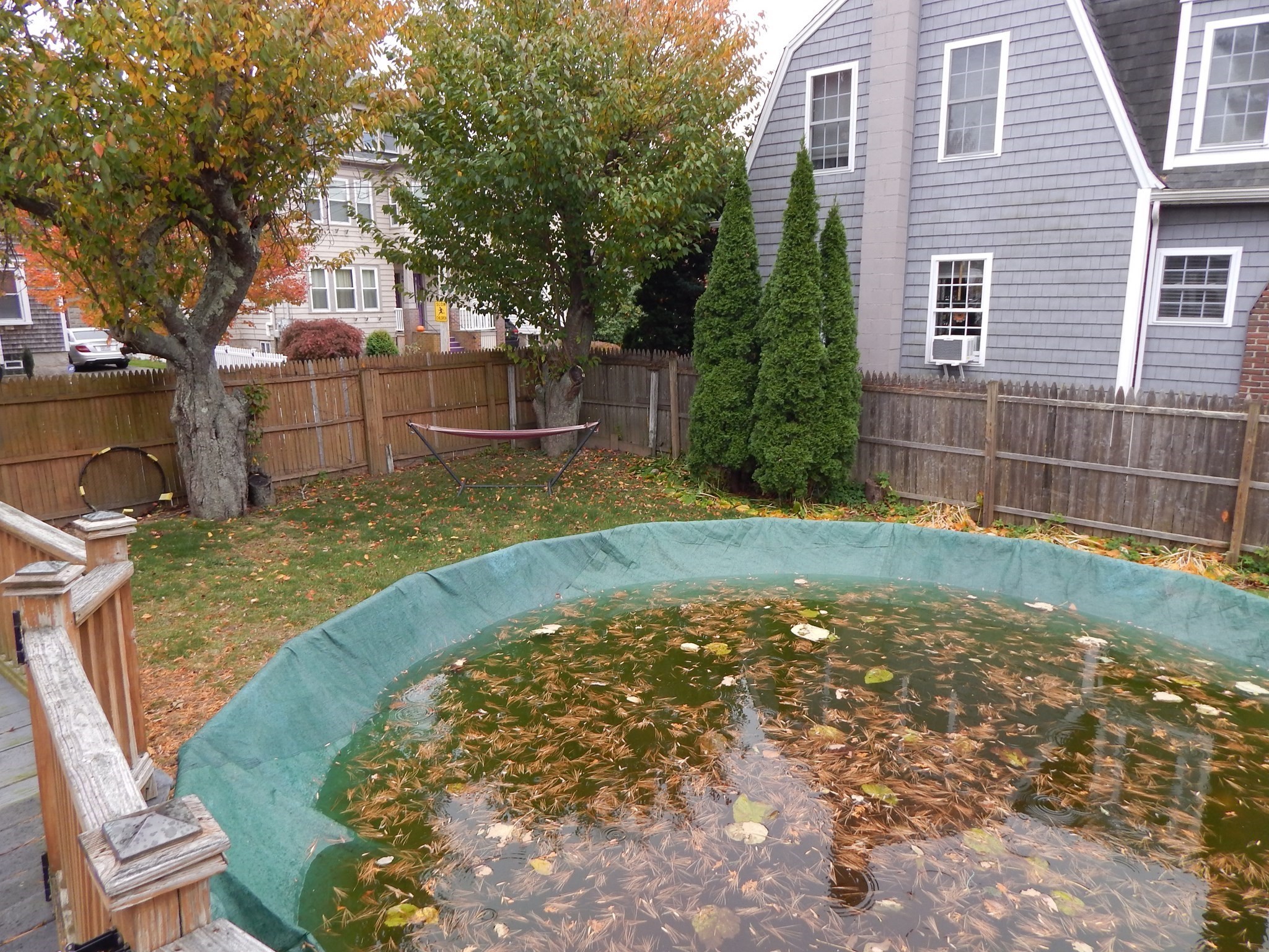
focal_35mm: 23
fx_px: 843
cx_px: 634
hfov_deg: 73.9
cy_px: 476
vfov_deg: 58.9
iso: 125
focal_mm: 4
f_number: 3
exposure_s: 1/100
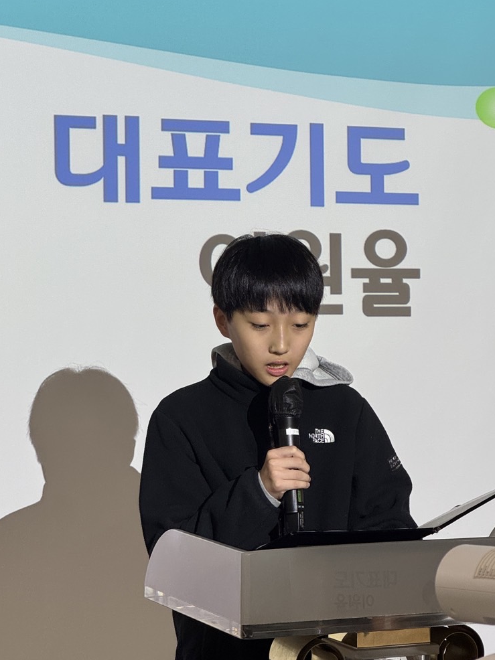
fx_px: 1907
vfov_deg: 19.6
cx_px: 283
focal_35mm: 100
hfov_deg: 14.8
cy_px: 328
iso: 100
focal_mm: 9
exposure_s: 1/120
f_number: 2.8
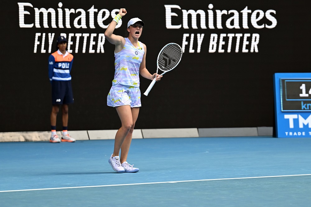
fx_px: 1554
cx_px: 156
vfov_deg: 7.6
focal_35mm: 180
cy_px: 104
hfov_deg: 11.4
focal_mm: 120
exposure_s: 1/2000
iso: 500
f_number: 2.8
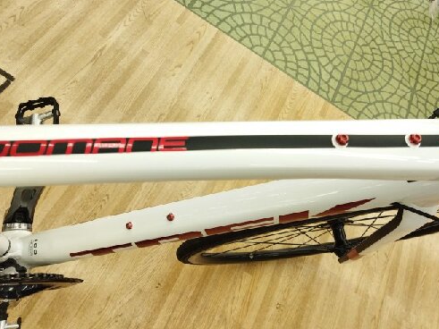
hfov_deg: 55.3
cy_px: 158
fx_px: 418
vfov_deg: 42.9
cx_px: 232
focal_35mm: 33
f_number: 1.79
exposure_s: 1/120
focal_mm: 4.71
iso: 169
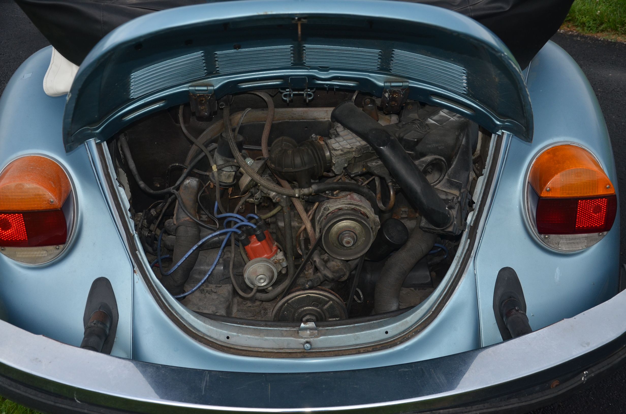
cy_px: 207
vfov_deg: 29.7
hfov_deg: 43.7
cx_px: 313
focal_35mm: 45
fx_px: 781
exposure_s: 1/125
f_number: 4.2
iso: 400
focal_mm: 30
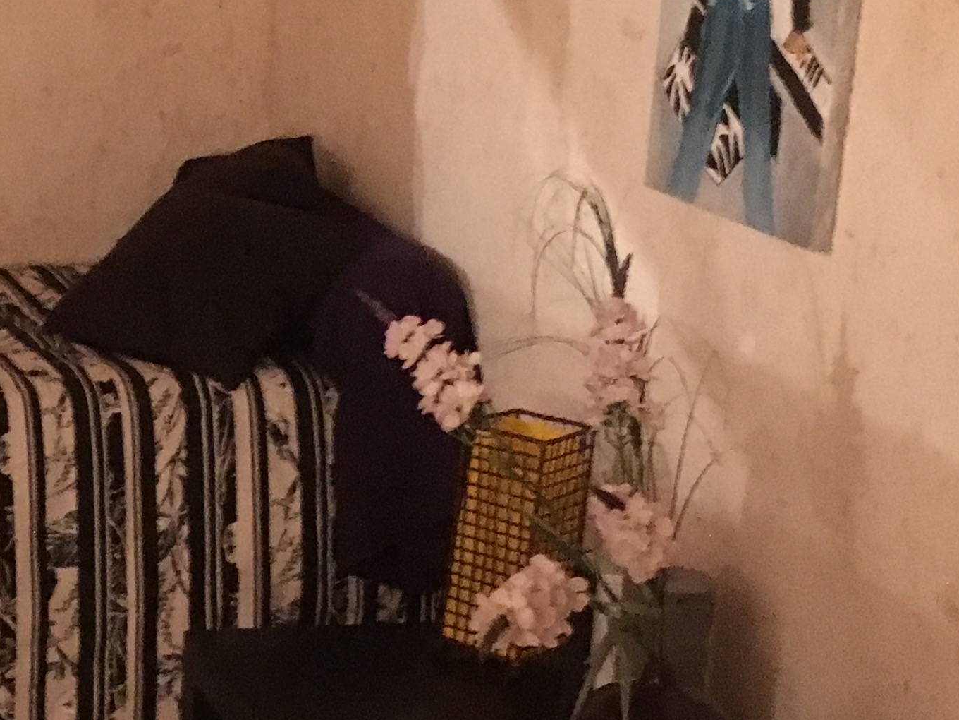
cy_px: 428
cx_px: 20
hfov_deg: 22.0
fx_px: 2383
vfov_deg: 17.2
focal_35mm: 86
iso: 640
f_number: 2.2
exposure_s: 1/17
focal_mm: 4.15
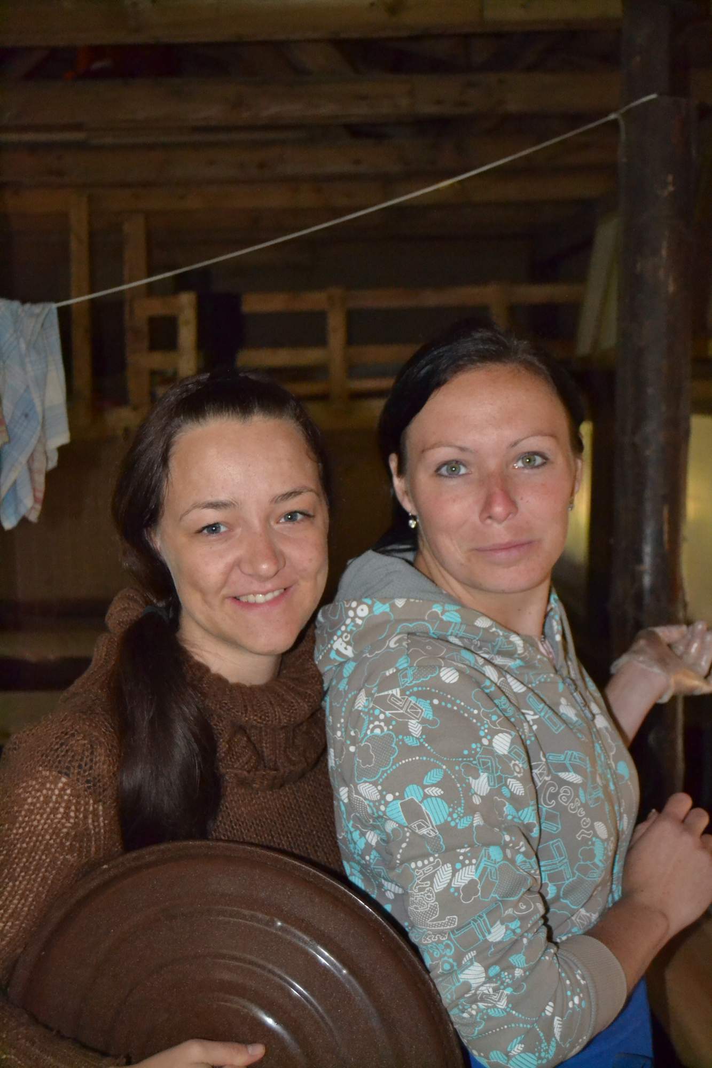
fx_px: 1424
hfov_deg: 28.1
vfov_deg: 41.1
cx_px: 356
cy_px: 534
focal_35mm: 48
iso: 3200
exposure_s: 1/60
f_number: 4.5
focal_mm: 32
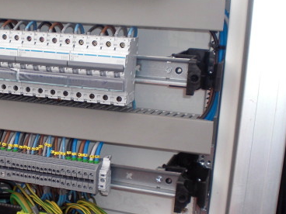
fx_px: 545
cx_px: 46
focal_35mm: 66
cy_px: 127
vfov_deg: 22.2
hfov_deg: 28.6
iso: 100
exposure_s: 1/60
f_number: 3.1
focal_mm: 6.3
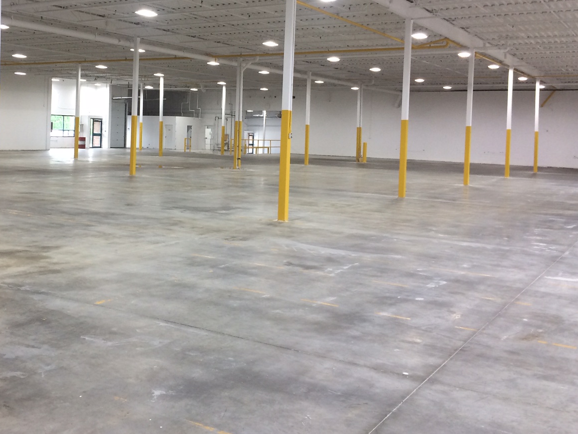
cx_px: 183
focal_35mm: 41
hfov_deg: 44.9
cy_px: 142
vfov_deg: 34.8
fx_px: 685
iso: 40
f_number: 2.2
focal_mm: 4.15
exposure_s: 1/40
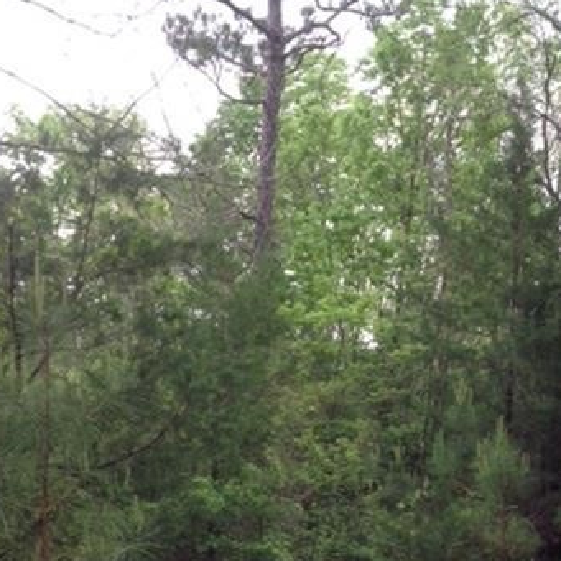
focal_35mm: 58
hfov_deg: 29.5
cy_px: 457
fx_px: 1063
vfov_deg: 28.8
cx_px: 240
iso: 80
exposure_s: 1/120
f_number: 2.4
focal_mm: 4.28
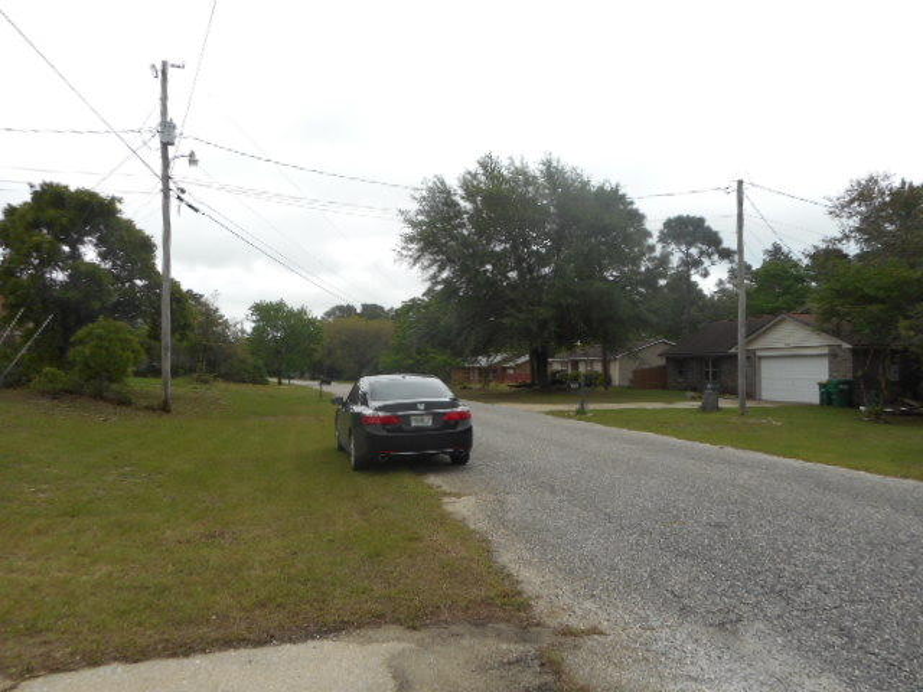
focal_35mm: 25
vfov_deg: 54.9
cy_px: 346
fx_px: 667
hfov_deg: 69.4
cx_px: 462
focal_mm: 4.5
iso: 80
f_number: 3.7
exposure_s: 1/320
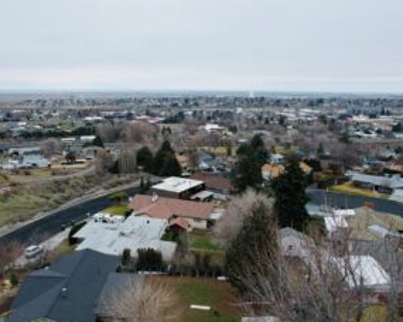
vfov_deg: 49.9
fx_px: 346
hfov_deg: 60.2
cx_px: 173
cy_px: 180
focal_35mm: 29
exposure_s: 1/40
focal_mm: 8.38
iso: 100
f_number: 2.8
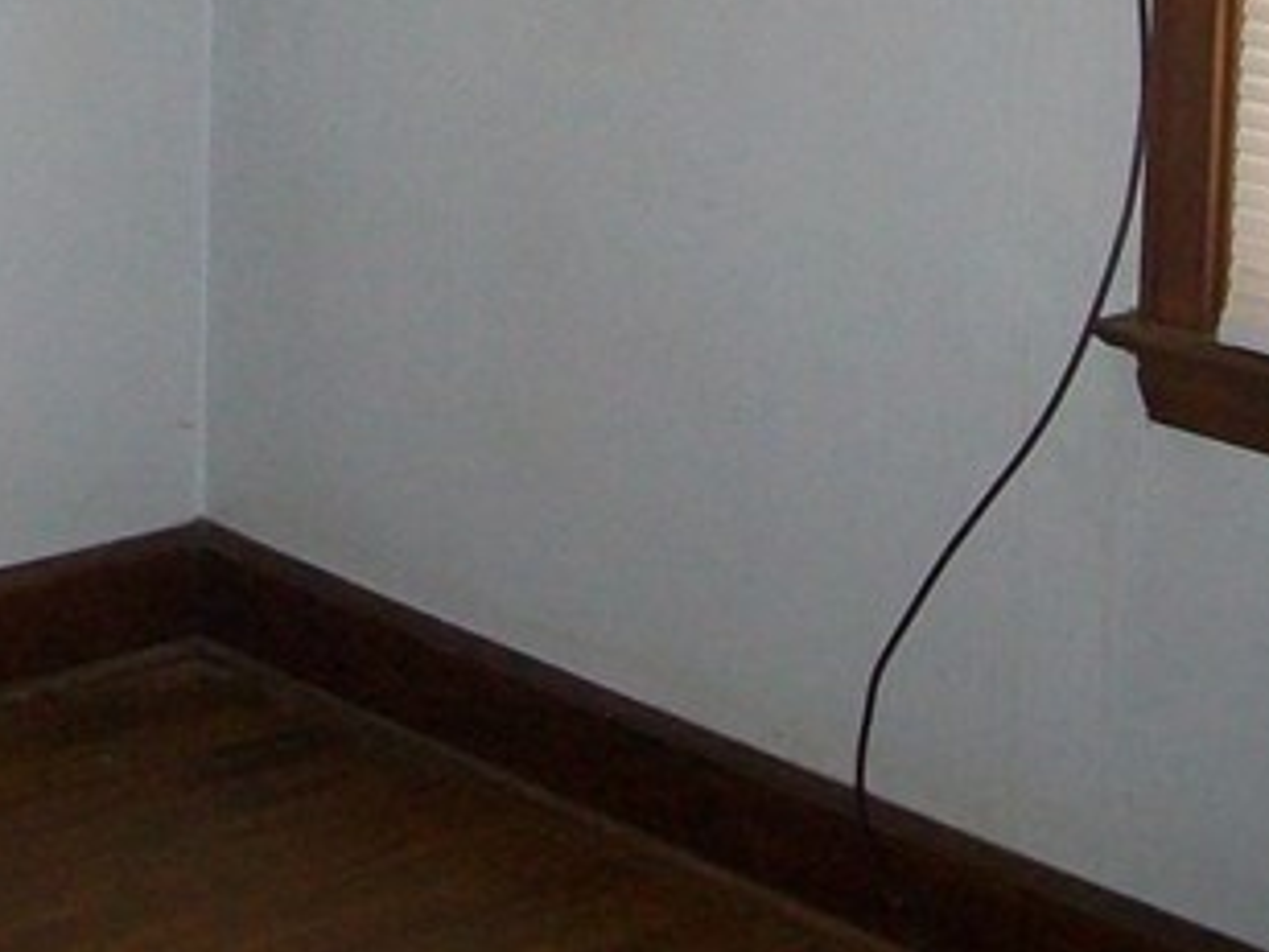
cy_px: -560
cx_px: 144
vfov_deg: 12.3
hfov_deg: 17.2
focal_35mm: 113
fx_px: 4143
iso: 160
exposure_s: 1/60
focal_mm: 6.1
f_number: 2.7
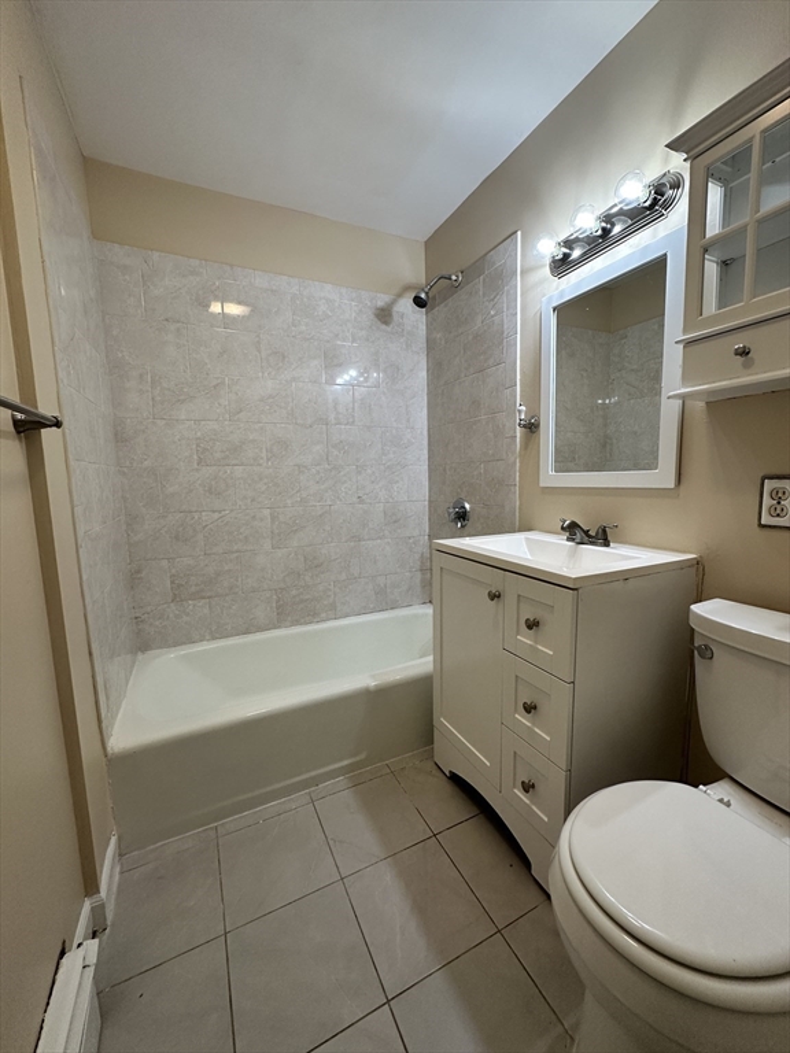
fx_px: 426
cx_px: 395
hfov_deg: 85.7
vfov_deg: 102.1
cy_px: 526
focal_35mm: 14
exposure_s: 1/120
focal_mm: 2.22
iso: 200
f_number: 2.2
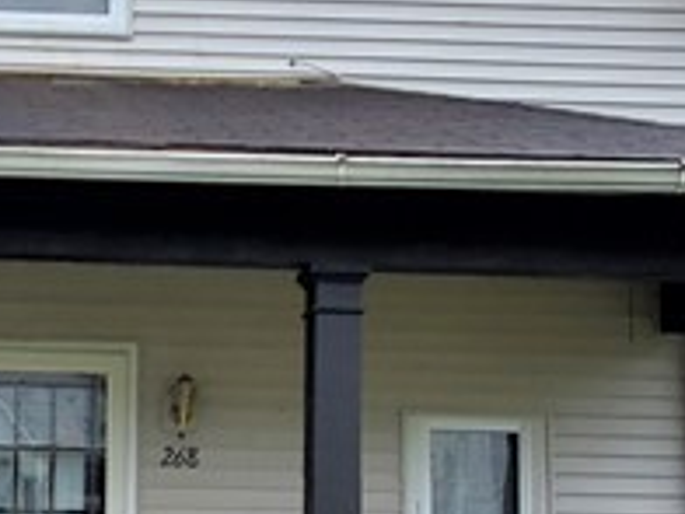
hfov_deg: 26.5
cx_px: -56
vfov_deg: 21.3
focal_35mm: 68
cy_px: 427
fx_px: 1346
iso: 50
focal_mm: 1.8
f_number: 2.2
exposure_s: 1/287
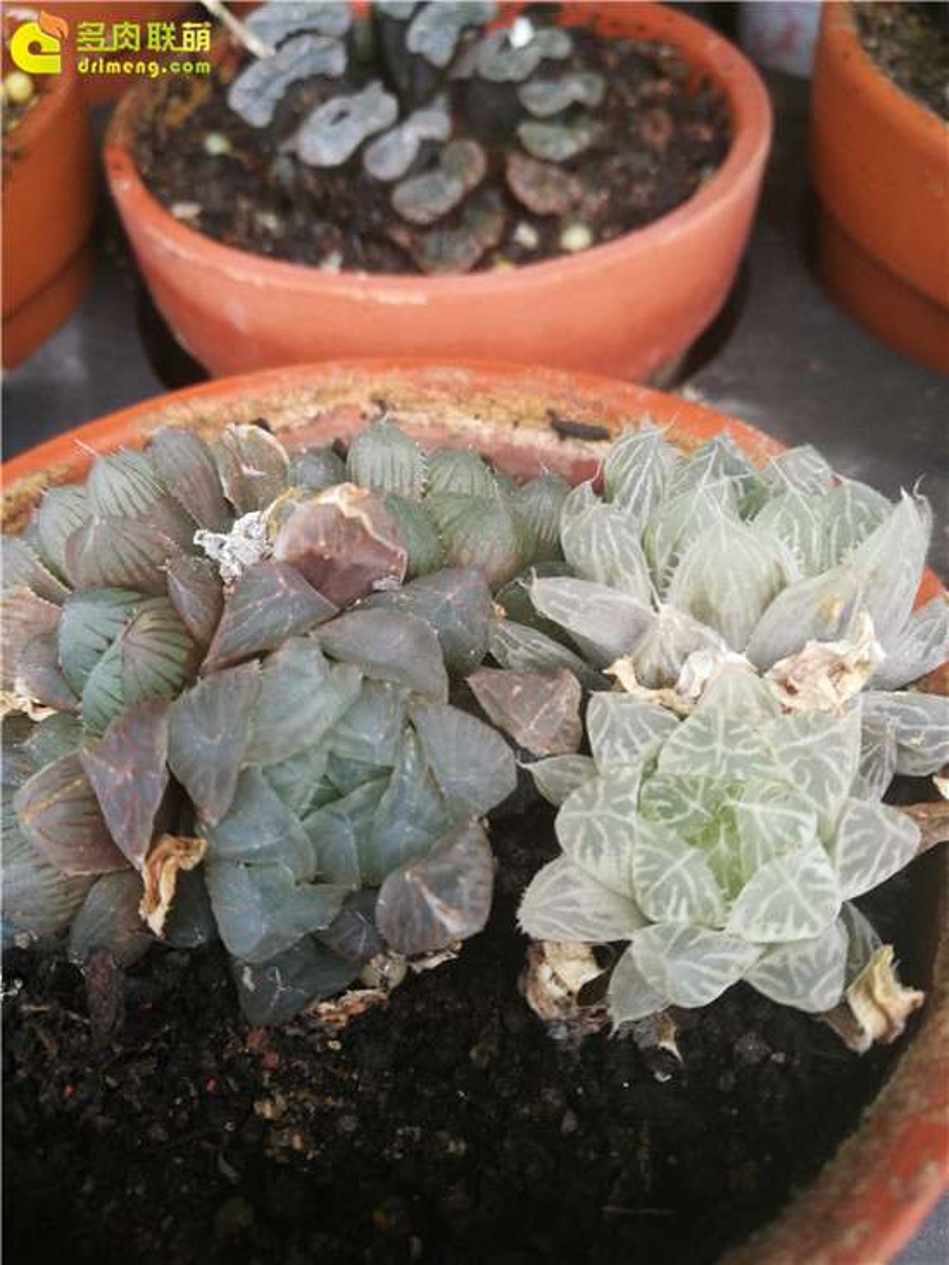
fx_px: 987
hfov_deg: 51.4
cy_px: 632
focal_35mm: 27
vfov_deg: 65.3
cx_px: 474
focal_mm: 4.5
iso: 160
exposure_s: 1/30
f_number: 2.2
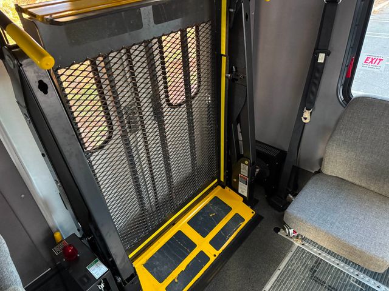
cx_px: 194
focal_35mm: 24
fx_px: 270
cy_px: 146
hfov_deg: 71.6
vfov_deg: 56.8
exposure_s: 1/40
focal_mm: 6.76
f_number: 1.78
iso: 1000
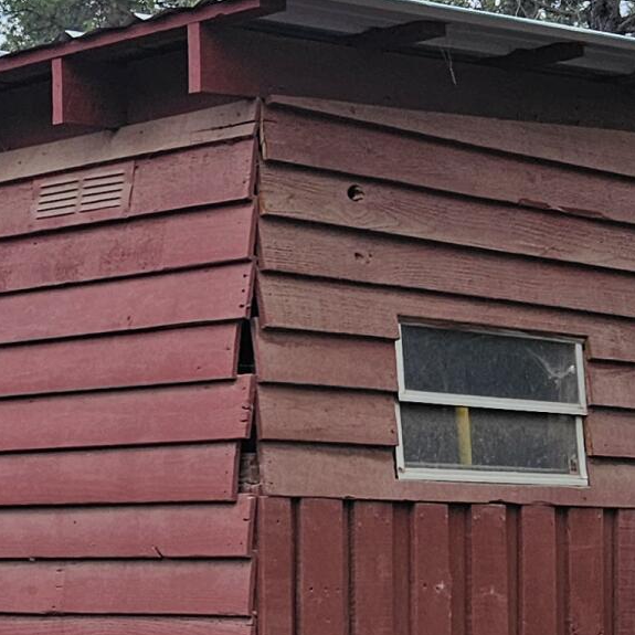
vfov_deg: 16.4
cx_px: 61
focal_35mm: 106
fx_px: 2200
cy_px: 409
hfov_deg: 16.2
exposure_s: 1/408
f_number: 1.8
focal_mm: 5.4
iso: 40
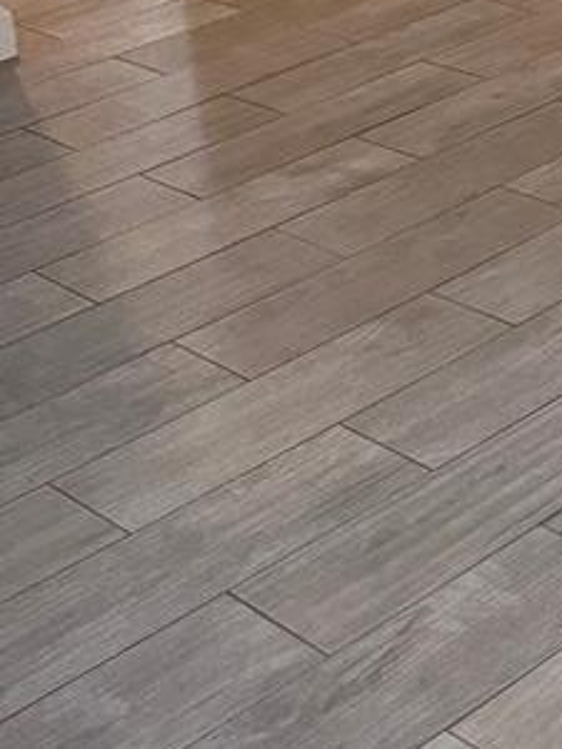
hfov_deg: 14.4
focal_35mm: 96
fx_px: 2078
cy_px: -337
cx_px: 844
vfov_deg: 18.4
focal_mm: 6.76
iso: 320
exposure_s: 1/120
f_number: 1.78
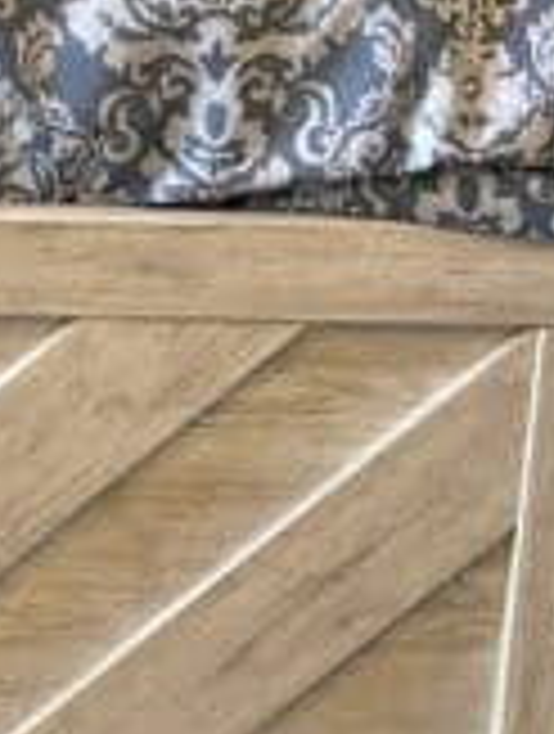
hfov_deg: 8.6
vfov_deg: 11.8
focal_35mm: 163
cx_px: -613
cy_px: -225
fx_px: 3465
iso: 125
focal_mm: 4.2
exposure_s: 1/120
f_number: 1.6
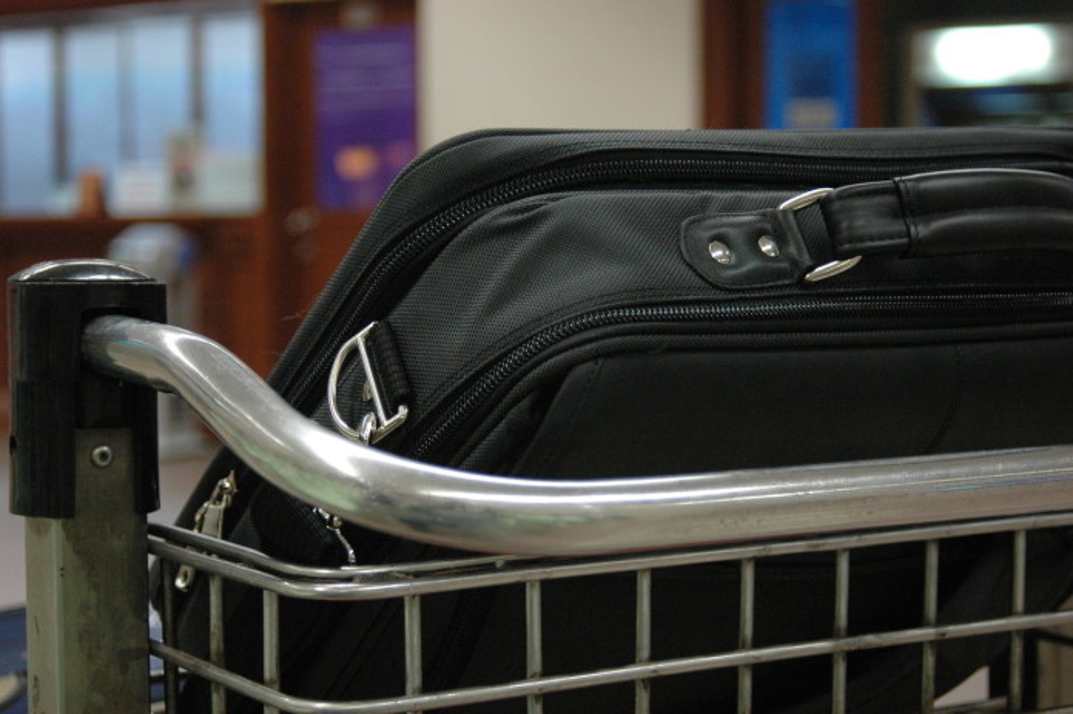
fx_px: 2234
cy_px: 357
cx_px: 536
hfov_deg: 27.0
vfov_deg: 18.2
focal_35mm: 75
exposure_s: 1/30
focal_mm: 50
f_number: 4.5
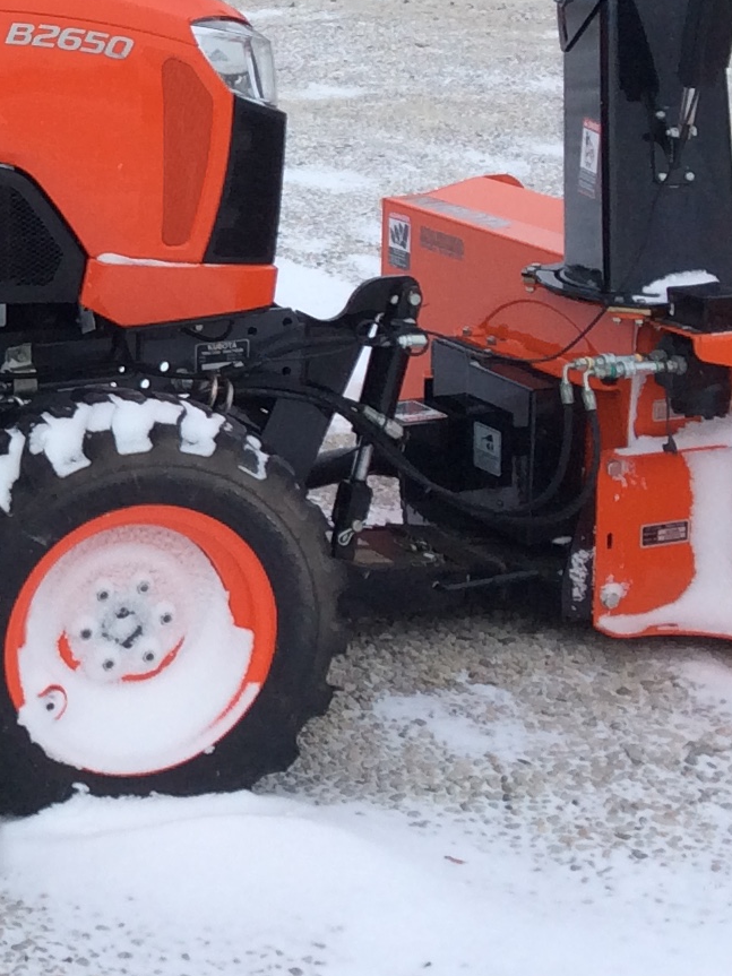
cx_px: -312
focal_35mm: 96
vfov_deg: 20.3
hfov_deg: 14.5
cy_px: 223
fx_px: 2707
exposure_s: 1/1192
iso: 32
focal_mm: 3.3
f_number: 2.4
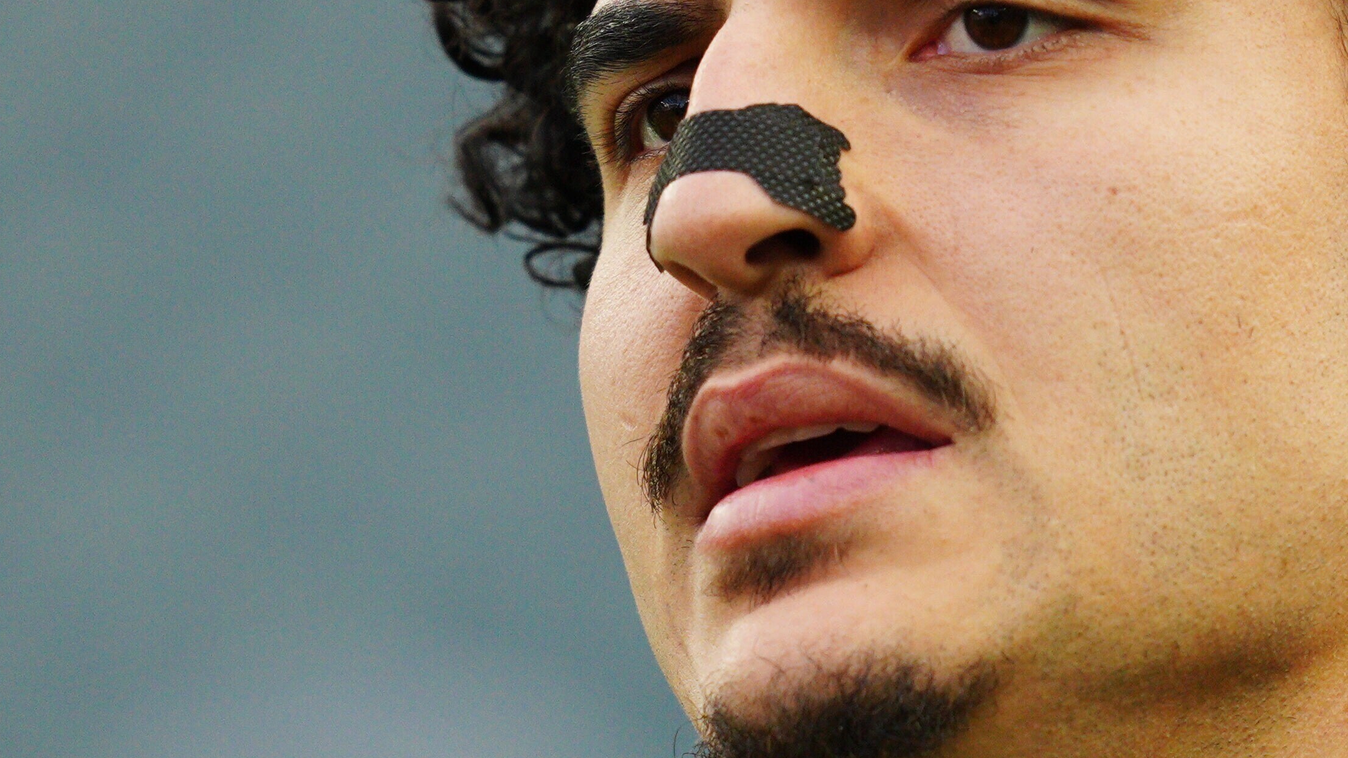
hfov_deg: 1.3
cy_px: 629
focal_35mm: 1632
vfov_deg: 0.7
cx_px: 837
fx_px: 58338
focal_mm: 400
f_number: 2.8
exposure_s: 1/2500
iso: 1000
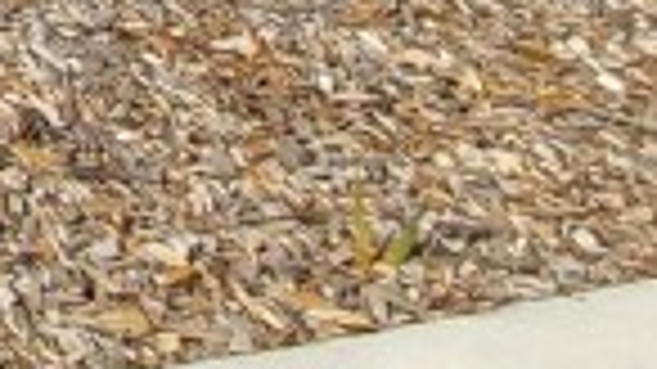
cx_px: -1336
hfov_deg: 11.4
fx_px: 1724
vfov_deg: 8.3
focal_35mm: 99
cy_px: -999
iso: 50
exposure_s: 1/1677
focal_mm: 2.2
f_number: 2.2
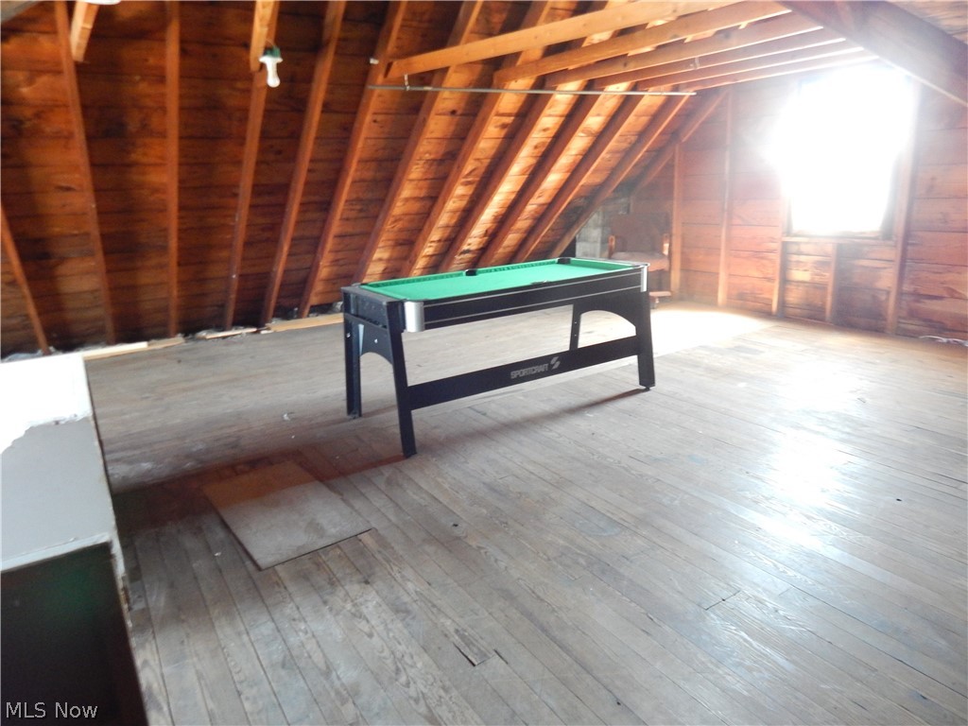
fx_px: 643
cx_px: 484
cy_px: 363
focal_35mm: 23
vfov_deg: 58.9
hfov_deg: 73.9
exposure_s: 1/8
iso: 560
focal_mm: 4
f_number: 3
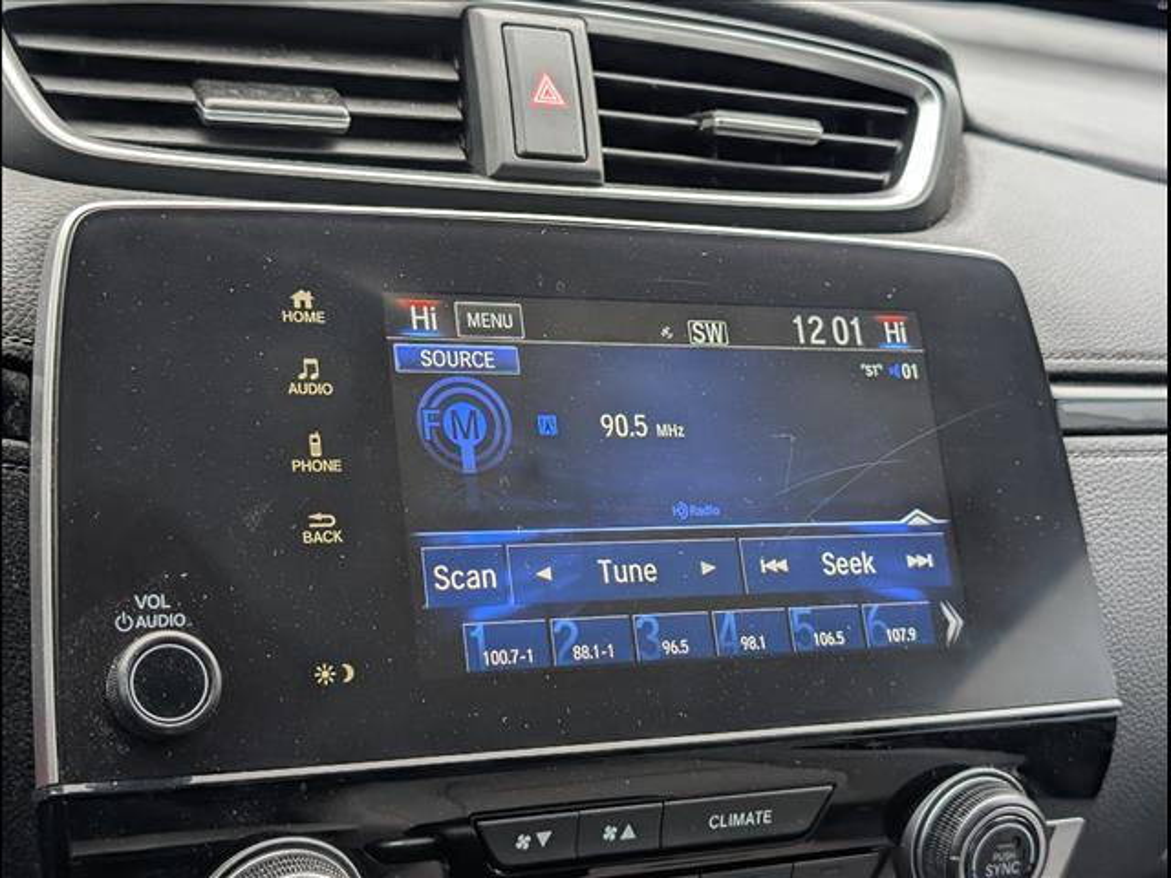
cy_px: 439
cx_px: 586
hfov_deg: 38.9
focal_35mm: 49
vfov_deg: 29.7
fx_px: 1658
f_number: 1.68
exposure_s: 1/303
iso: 143
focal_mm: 6.9
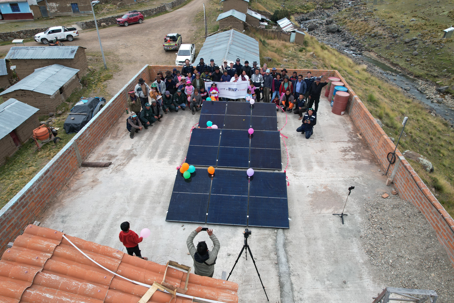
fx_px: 277
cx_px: 227
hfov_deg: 78.6
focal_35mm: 22
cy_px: 152
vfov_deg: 57.2
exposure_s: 1/800
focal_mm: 8.38
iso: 100
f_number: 2.8
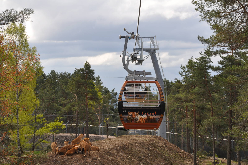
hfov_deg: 18.2
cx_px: 124
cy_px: 82
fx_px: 774
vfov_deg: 12.1
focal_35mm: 112
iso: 200
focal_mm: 75
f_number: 11
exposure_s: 1/200
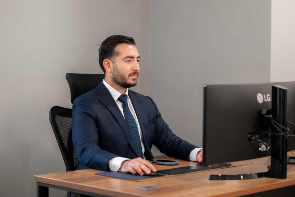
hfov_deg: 24.2
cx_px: 148
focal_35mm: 84
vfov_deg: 16.3
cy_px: 98
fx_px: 688
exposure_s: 1/200
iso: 640
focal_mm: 56
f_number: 1.4
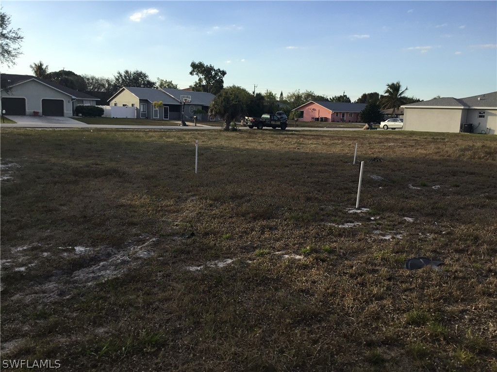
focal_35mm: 31
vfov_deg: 45.4
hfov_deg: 58.4
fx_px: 445
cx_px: 248
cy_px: 186
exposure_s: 1/747
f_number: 2.4
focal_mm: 3.3
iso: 25
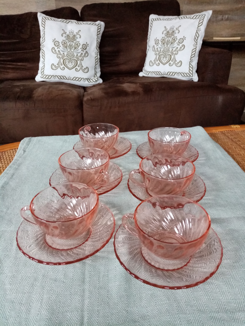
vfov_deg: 67.3
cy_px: 163
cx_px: 122
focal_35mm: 26
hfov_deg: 53.1
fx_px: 245
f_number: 1.8
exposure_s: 1/25
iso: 623
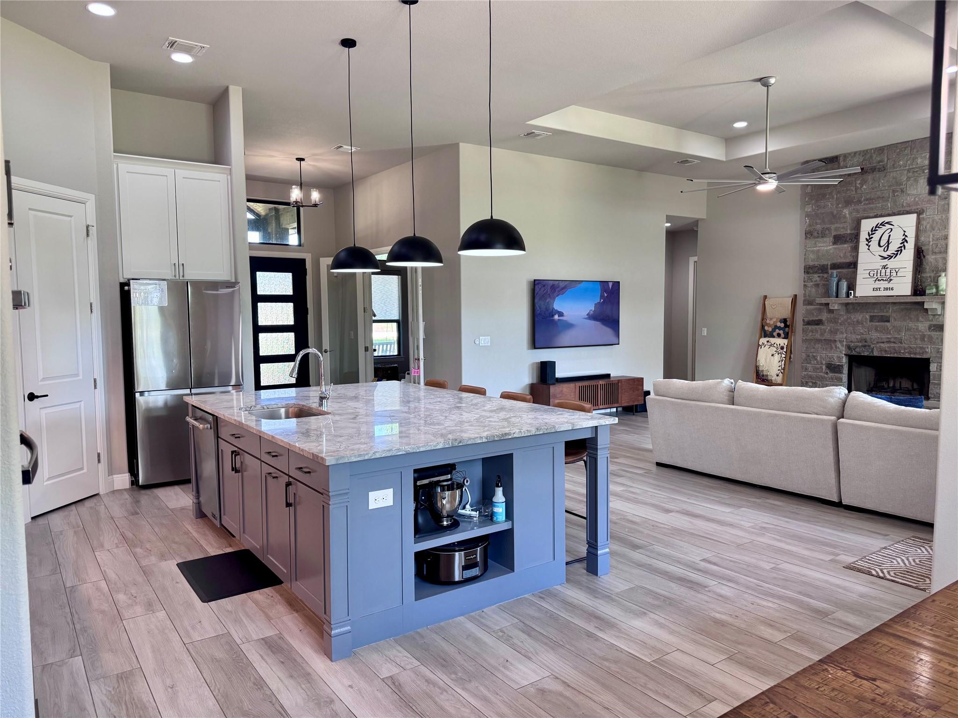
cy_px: 359
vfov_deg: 56.8
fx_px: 664
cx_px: 479
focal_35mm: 24
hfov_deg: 71.6
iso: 200
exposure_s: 1/120
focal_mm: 6.76
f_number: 1.78
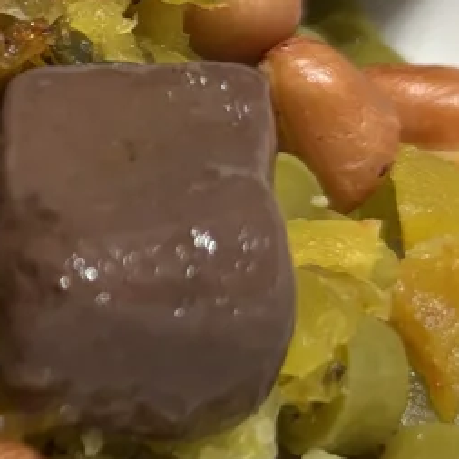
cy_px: 98
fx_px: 1965
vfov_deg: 13.3
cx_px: -466
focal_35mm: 131
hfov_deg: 11.9
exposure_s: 1/100
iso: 100
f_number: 1.6
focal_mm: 5.96
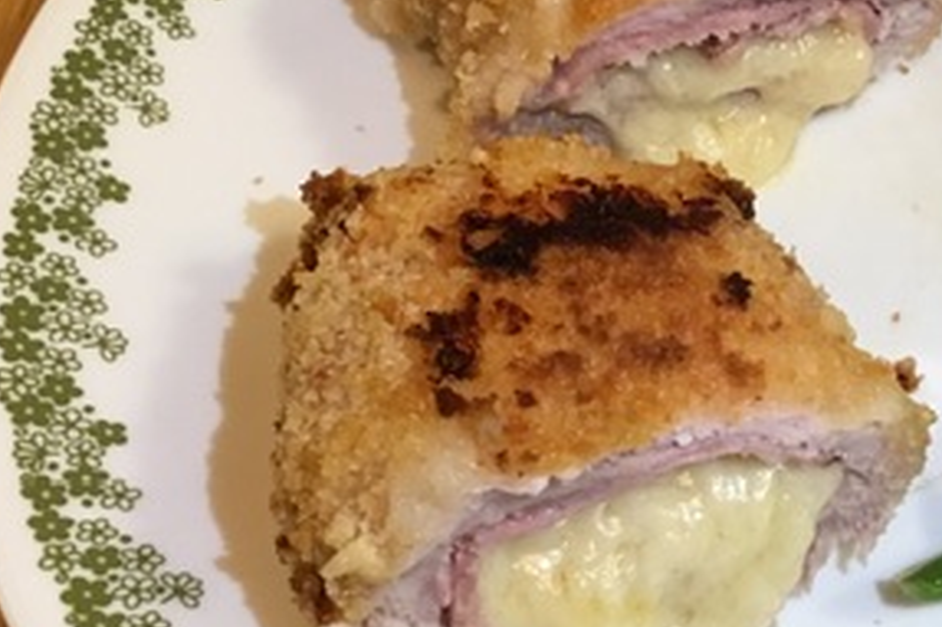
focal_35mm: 72
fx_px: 1883
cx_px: 742
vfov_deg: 18.9
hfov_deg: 27.6
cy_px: 295
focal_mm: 3.3
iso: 100
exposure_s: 1/30
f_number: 2.4
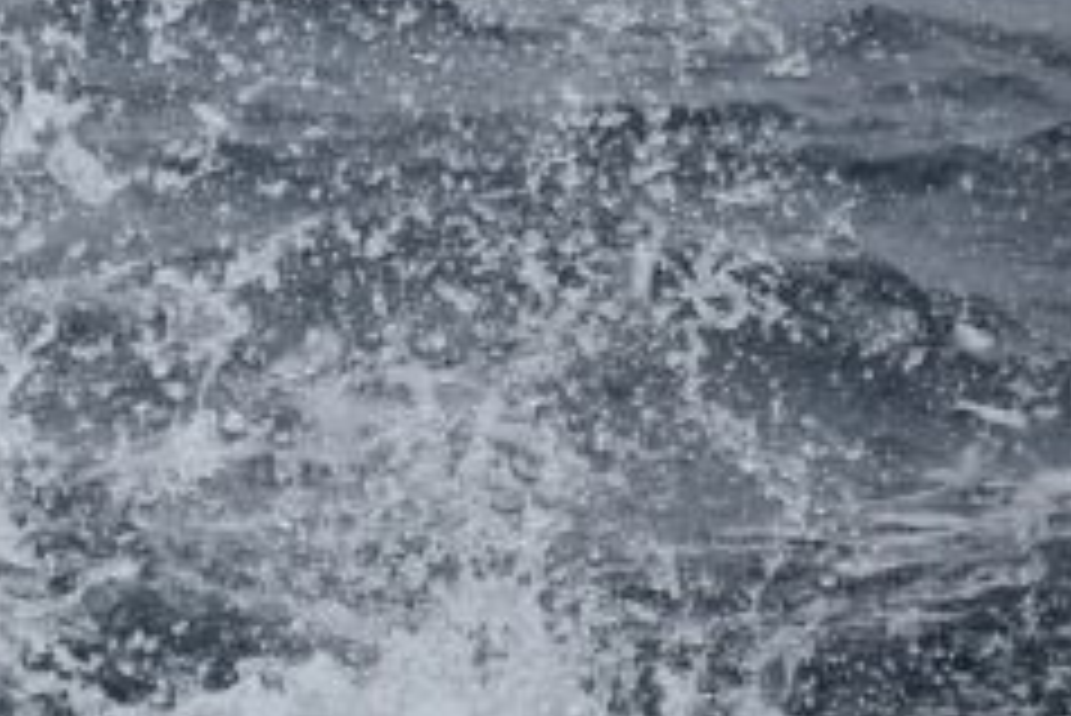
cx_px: -351
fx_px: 44948
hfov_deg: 1.4
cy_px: -453
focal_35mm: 1510
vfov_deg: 0.9
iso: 800
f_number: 6
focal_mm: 450
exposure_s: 1/8000
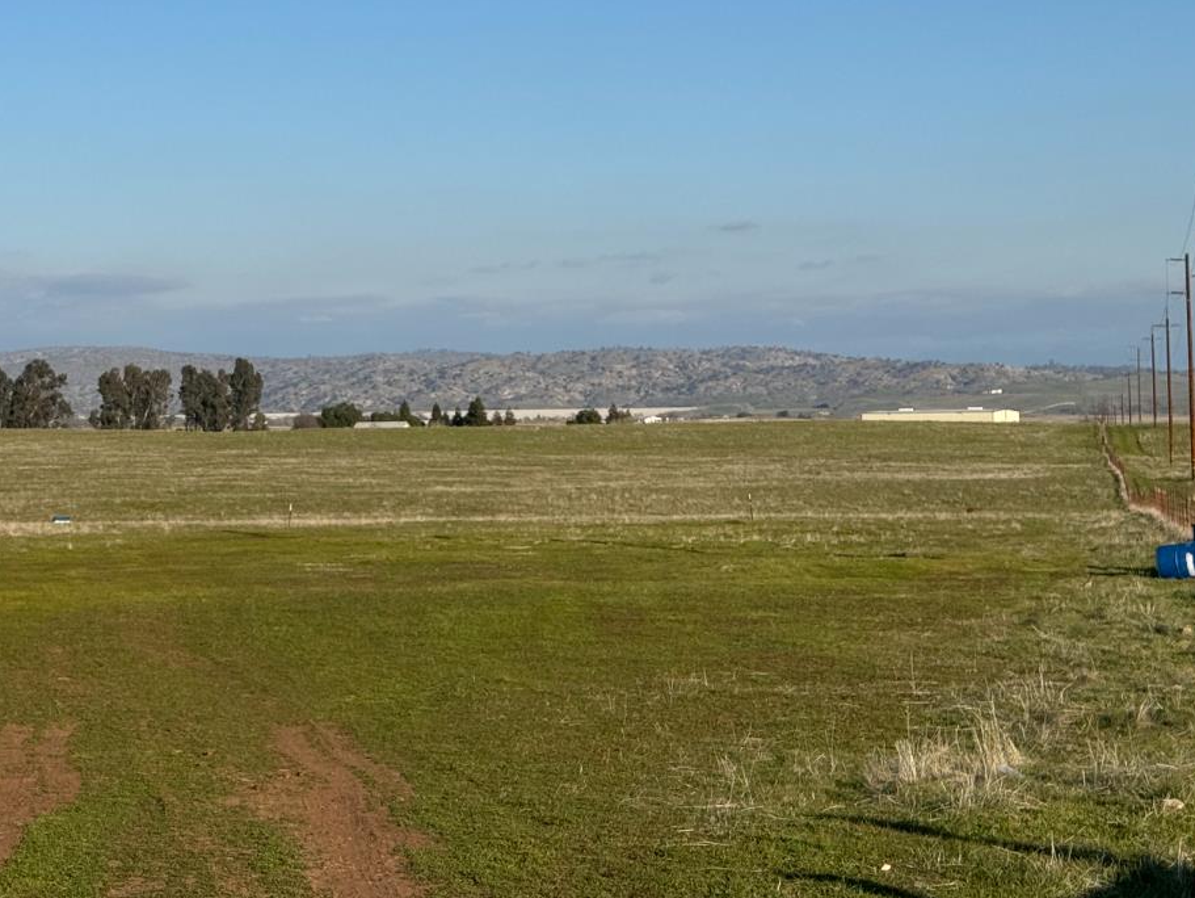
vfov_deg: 18.6
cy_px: 313
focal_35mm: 79
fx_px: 2728
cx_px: 245
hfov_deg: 24.3
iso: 64
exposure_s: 1/5376
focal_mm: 6.76
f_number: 1.78
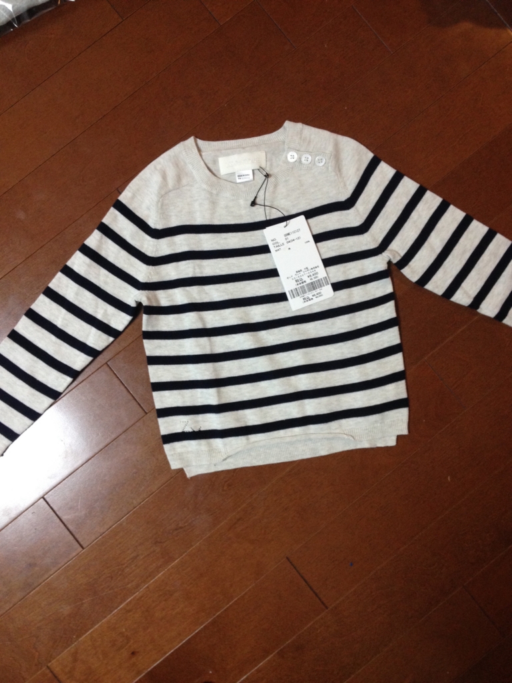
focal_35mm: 35
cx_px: 256
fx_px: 690
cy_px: 342
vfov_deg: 52.6
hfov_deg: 40.7
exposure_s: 1/20
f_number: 2.4
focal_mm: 4.28
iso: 160
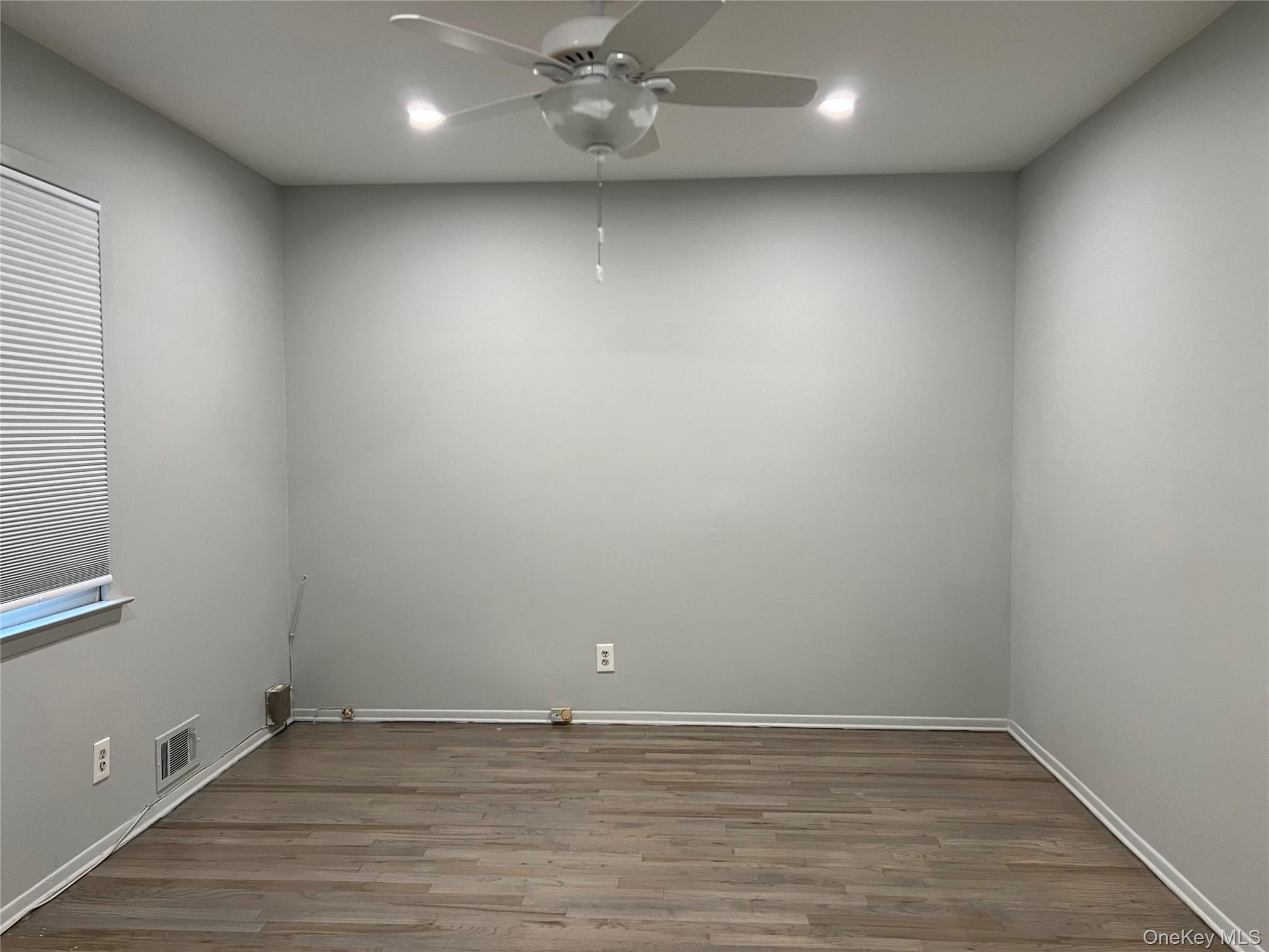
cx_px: 634
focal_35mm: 26
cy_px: 476
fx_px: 953
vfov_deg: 53.1
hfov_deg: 67.3
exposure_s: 1/60
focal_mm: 5.7
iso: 100
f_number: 1.5
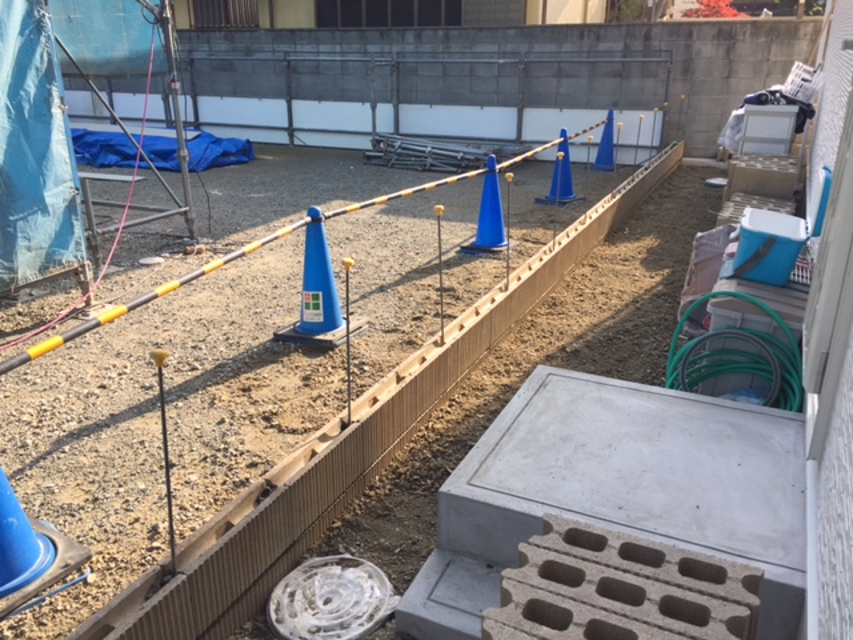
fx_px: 715
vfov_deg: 48.2
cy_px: 320
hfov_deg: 61.7
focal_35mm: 29
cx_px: 426
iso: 32
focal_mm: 4.15
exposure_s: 1/599
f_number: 2.2
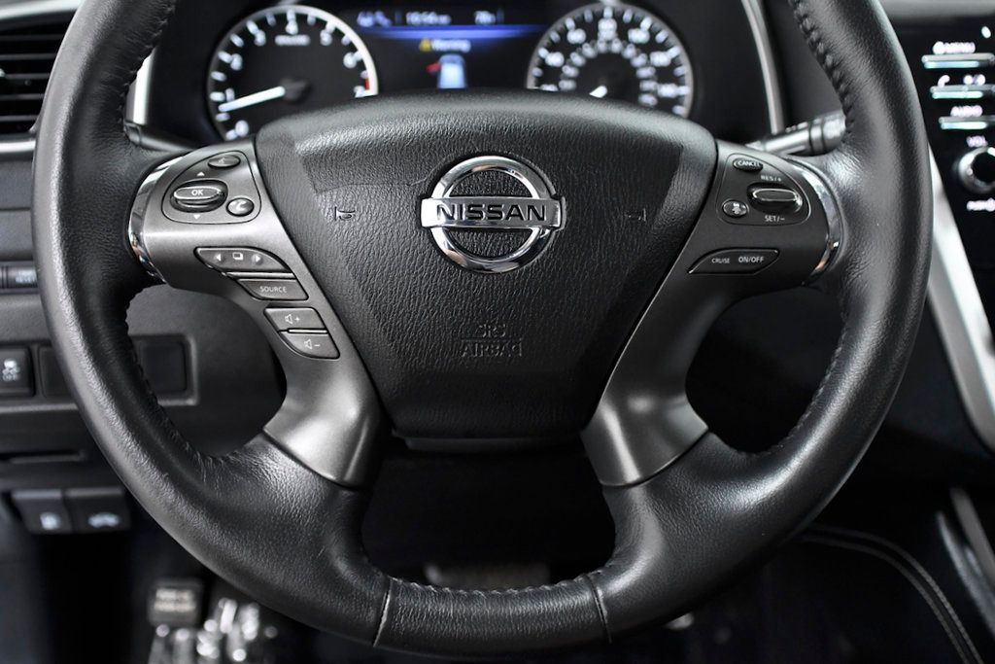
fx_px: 1271
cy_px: 332
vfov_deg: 29.3
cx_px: 498
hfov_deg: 42.7
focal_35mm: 46
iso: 2500
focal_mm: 31
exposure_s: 1/320
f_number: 3.5
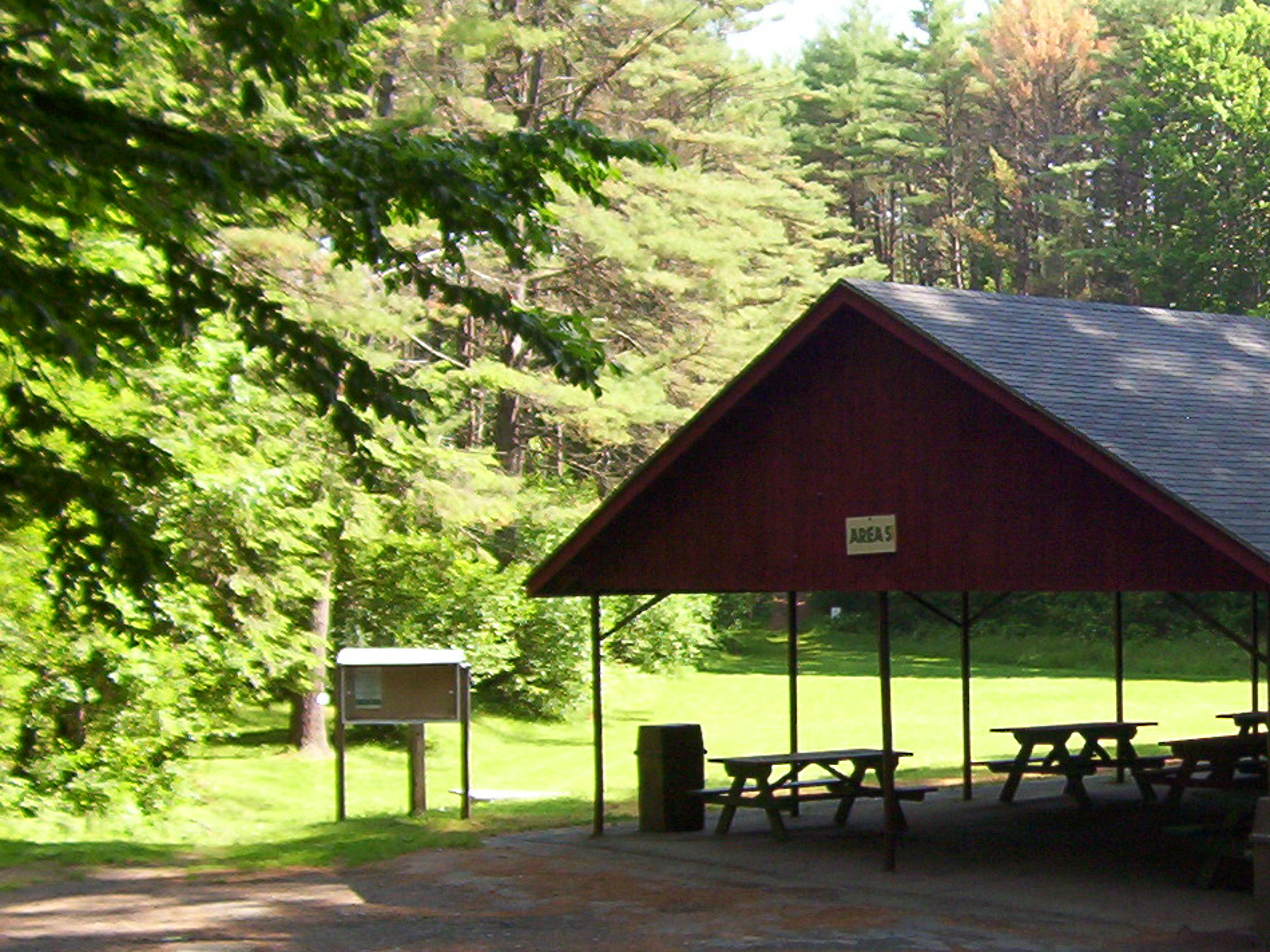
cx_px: 1035
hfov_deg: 30.4
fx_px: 2274
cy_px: 512
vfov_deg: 23.6
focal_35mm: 62
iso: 100
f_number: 2.76
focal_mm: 5.54
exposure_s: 1/355
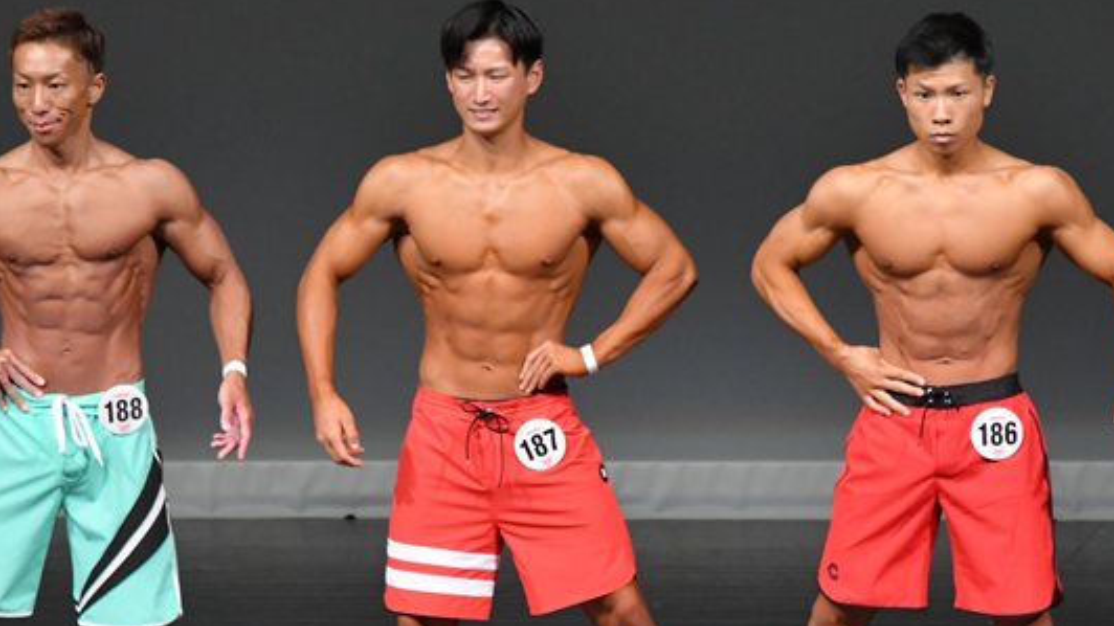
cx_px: 506
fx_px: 15534
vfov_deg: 2.3
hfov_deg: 4.1
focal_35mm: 526
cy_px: 459
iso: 4000
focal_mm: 230
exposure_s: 1/400
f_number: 5.6
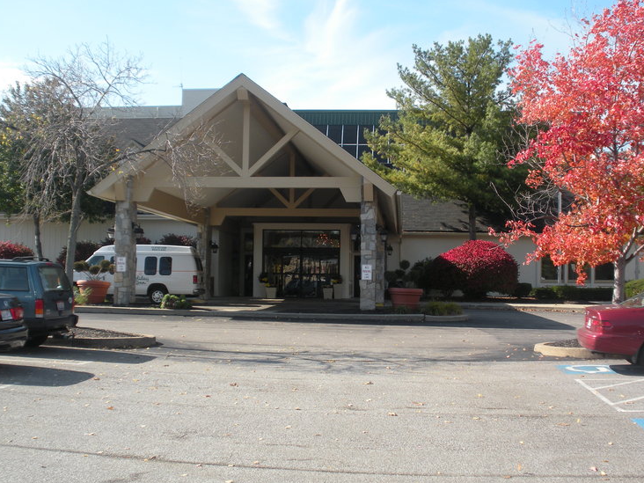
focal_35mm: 47
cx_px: 327
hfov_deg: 40.4
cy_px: 242
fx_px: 874
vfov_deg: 30.9
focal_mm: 7.7
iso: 64
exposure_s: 1/335
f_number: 4
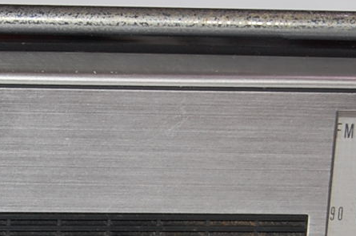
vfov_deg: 4.9
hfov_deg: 7.4
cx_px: 46
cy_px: 336
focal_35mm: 279
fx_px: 2754
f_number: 5.6
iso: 400
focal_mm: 55
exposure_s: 1/60
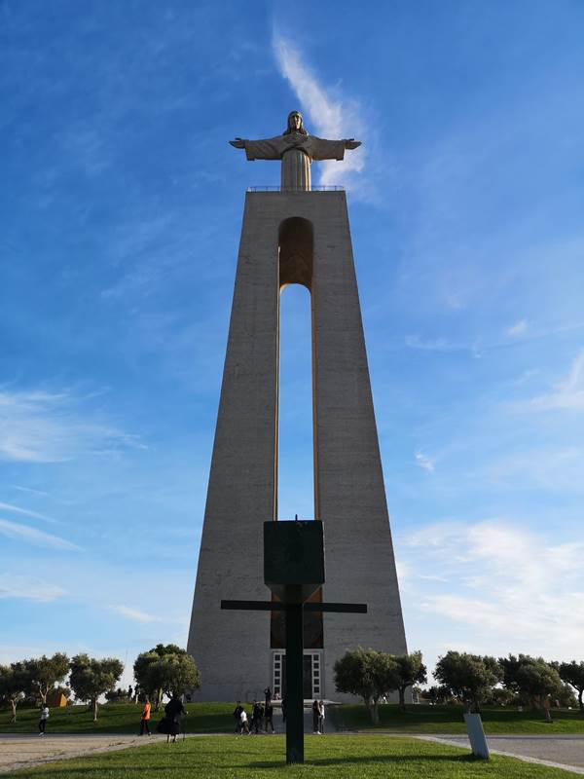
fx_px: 607
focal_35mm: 27
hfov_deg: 51.4
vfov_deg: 65.3
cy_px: 390
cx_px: 292
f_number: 1.8
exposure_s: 1/1250
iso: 50
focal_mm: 3.95
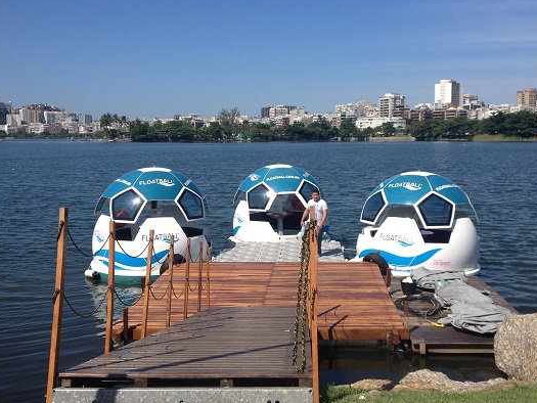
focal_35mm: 42
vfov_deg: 34.4
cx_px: 299
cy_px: 188
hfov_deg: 44.7
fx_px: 652
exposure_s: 1/1842
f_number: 2.4
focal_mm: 4.28
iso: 50
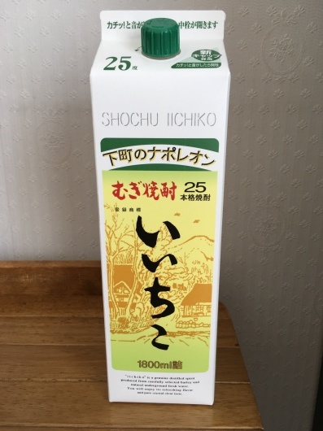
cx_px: 162
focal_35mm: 29
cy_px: 216
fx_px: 361
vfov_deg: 61.7
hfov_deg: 48.2
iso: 32
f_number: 2.2
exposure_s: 1/120
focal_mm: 4.15
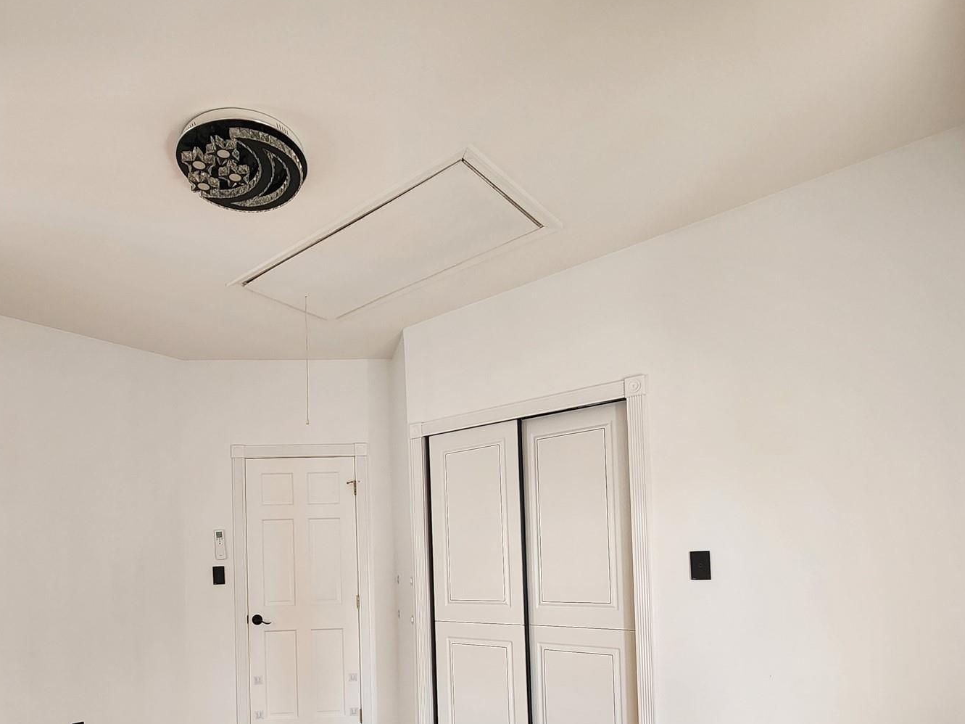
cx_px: 375
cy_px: 536
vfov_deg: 62.5
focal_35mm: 20
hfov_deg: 80.5
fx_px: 557
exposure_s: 1/60
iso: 250
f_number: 2.2
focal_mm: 2.2
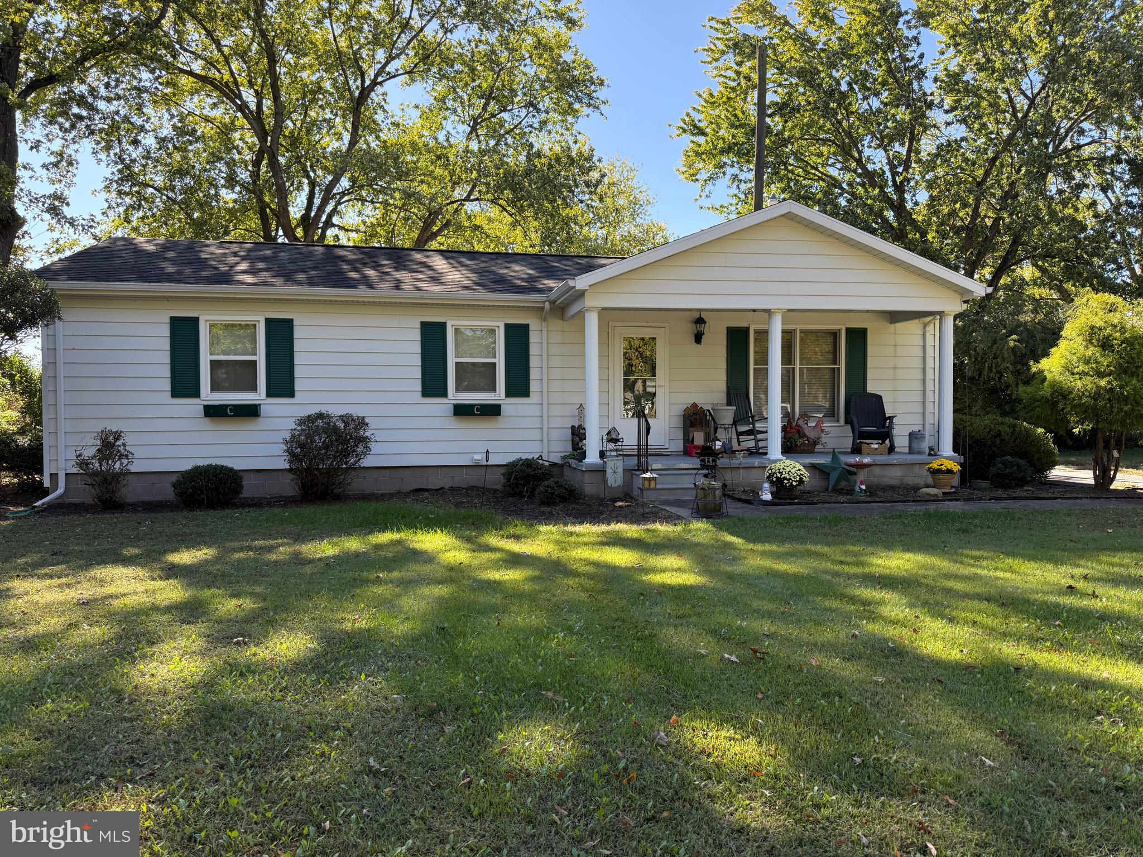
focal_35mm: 24
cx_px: 572
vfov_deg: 56.8
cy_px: 428
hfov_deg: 71.6
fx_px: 792
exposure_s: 1/898
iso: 100
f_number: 1.78
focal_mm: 6.76
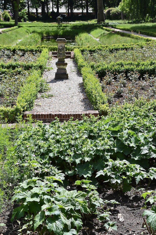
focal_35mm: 60
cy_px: 118
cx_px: 78
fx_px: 390
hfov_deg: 22.6
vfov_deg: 33.4
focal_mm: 40
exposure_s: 1/320
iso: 200
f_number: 9
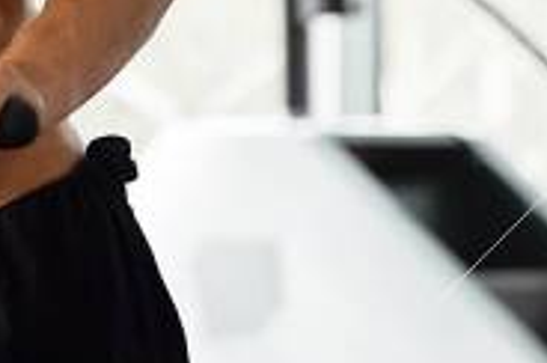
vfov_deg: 3.5
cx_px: -363
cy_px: 449
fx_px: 5900
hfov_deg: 5.2
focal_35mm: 389
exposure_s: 1/160
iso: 100
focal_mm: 55
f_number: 2
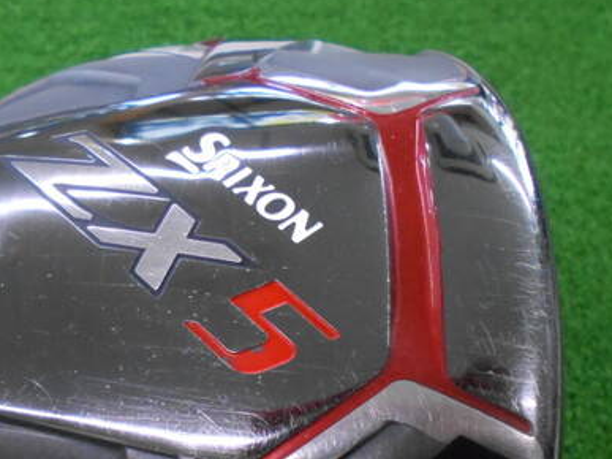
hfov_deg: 43.5
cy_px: 345
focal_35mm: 43
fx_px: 760
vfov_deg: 32.9
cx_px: 226
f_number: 3.2
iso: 800
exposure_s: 1/125
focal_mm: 4.6
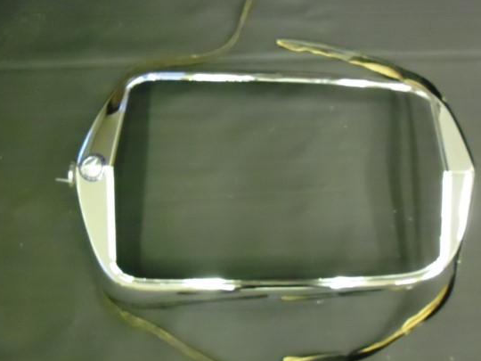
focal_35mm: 32
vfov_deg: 44.2
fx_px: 445
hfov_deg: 56.6
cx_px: 274
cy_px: 185
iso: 800
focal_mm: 4.9
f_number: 3.5
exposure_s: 1/12
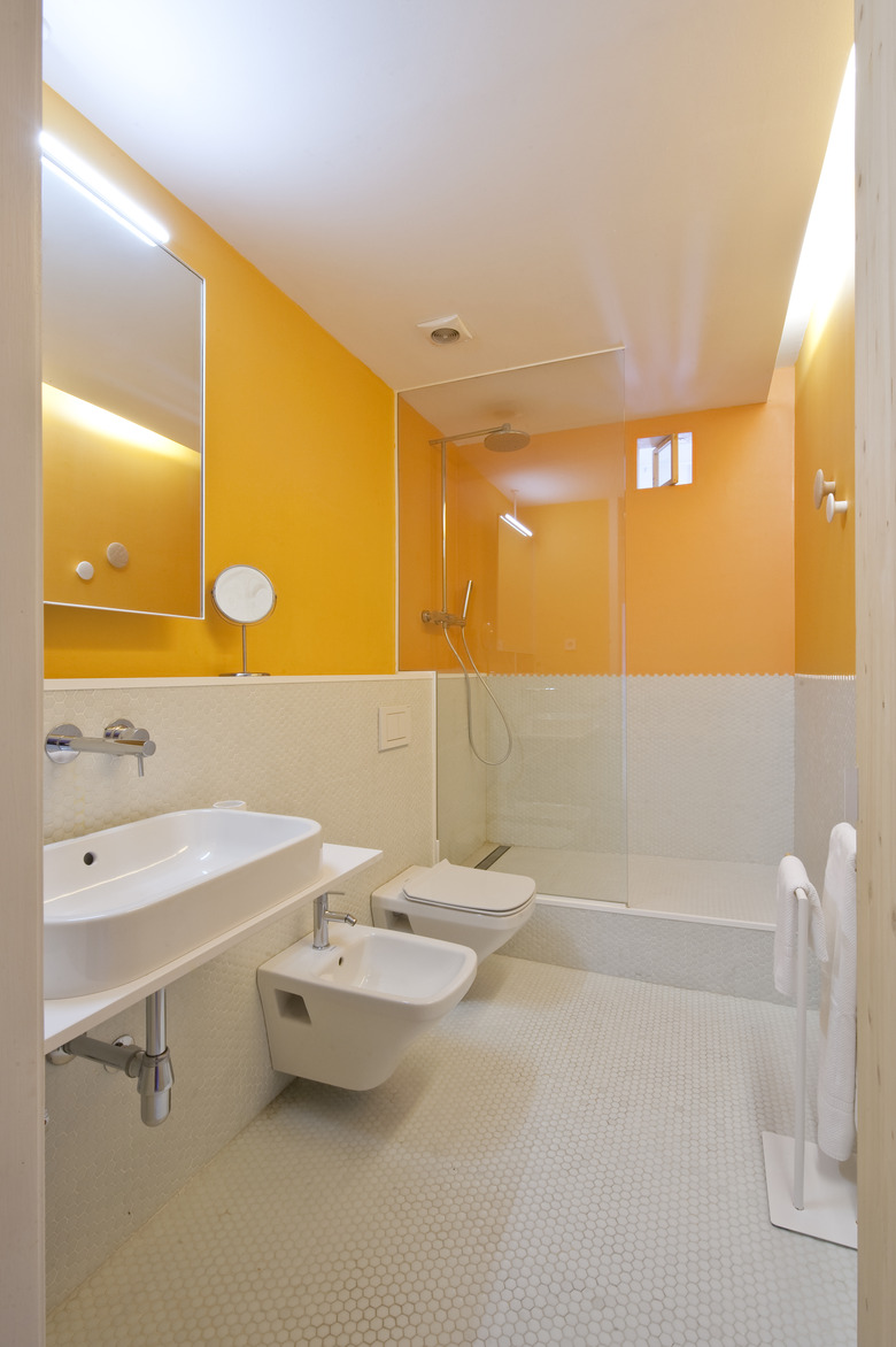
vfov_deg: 96.8
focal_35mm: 16
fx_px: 598
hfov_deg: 73.7
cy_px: 674
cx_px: 448
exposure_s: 2
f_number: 18
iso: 200
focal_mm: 16
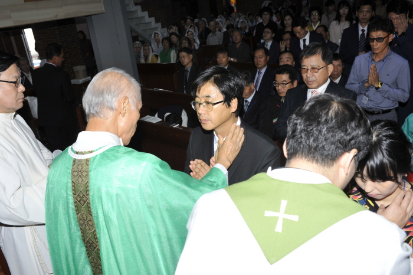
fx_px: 390
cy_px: 138
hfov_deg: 55.8
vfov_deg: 38.8
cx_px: 206
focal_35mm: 34
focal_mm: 34
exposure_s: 1/60
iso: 200
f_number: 8
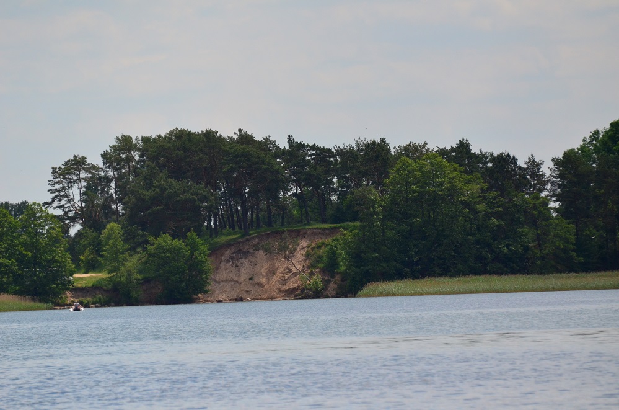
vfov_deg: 4.0
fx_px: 5918
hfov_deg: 6.0
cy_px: 205
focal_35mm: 345
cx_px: 310
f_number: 5.3
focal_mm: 230
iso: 640
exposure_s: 1/8000
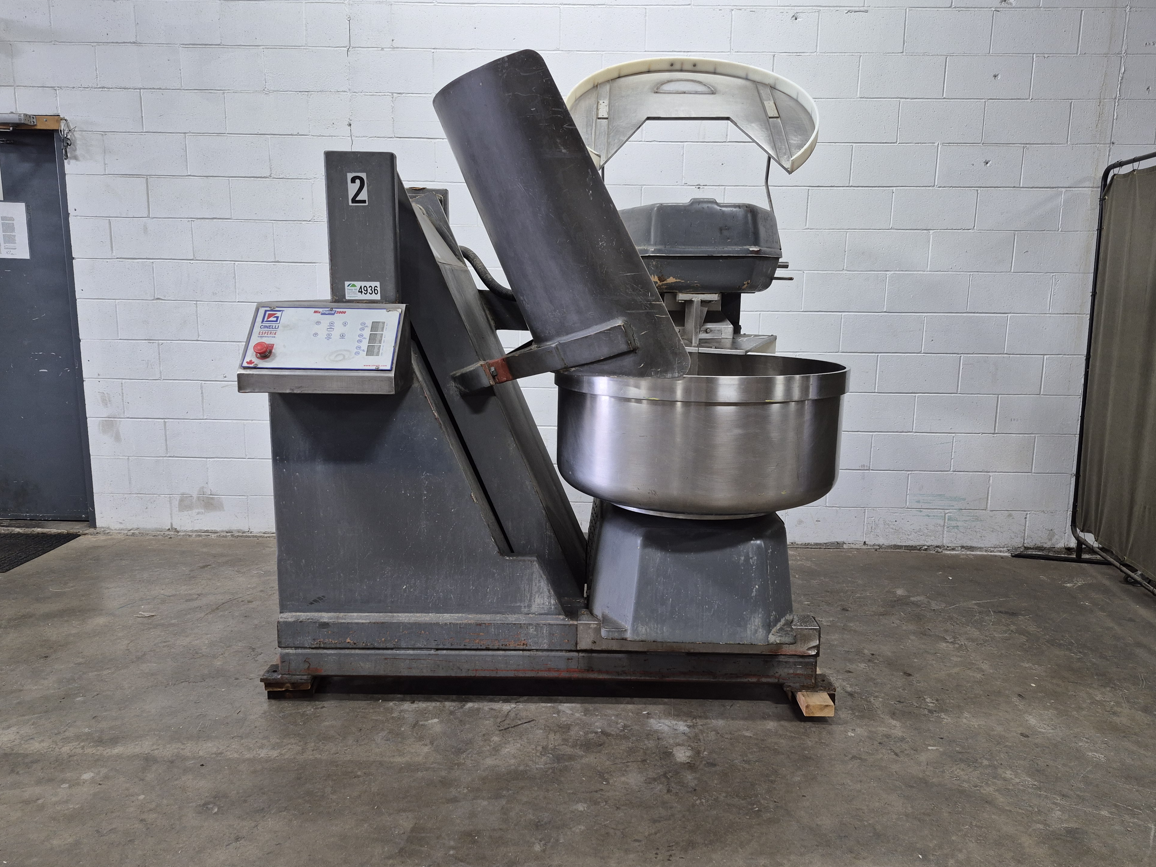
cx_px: 592
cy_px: 429
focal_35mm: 24
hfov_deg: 71.6
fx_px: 802
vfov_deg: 56.8
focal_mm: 5.4
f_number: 1.8
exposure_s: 1/120
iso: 250
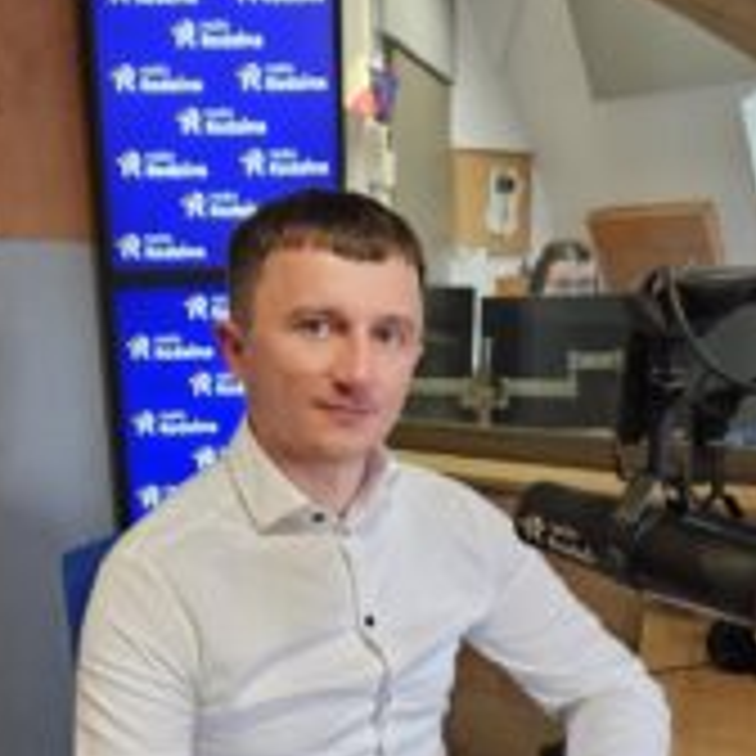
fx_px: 1062
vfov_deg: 38.7
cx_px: 335
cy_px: 504
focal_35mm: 43
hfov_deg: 39.1
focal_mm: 5.4
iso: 640
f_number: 1.8
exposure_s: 1/100
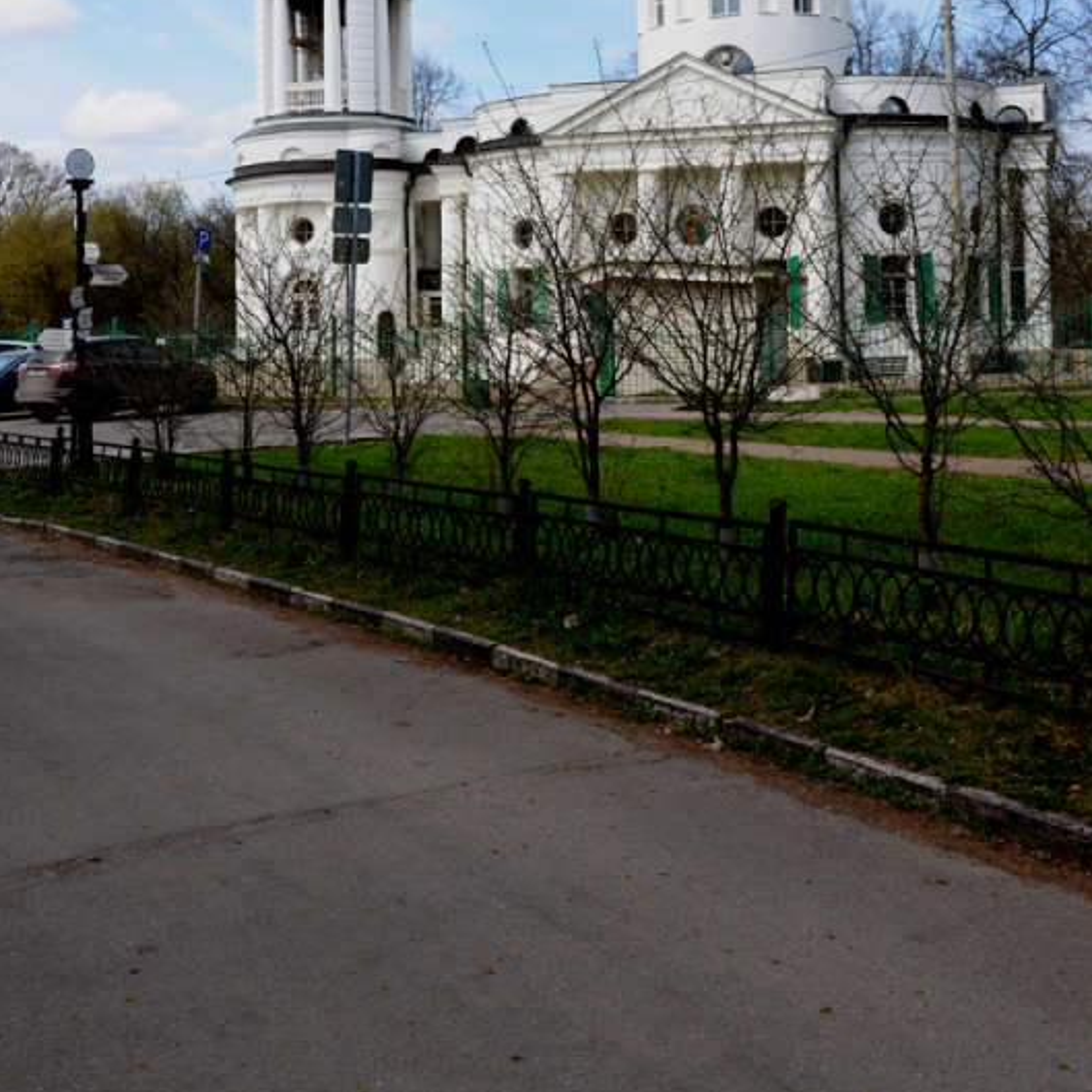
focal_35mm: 45
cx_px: 545
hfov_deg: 37.6
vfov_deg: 36.7
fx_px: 1606
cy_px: 281
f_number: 11
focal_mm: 35
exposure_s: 1/320
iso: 400
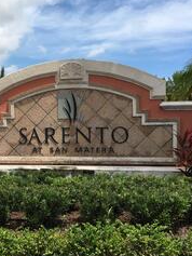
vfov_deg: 38.9
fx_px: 362
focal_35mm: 49
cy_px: 140
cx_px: 36
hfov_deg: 29.0
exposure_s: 1/1972
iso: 25
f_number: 2.2
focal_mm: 4.15
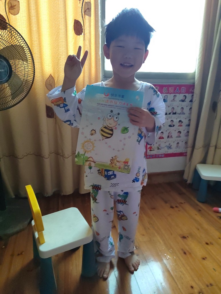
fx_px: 196
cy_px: 147
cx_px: 110
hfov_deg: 58.9
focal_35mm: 23
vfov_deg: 73.9
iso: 3200
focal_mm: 5.52
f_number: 1.9
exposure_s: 1/33
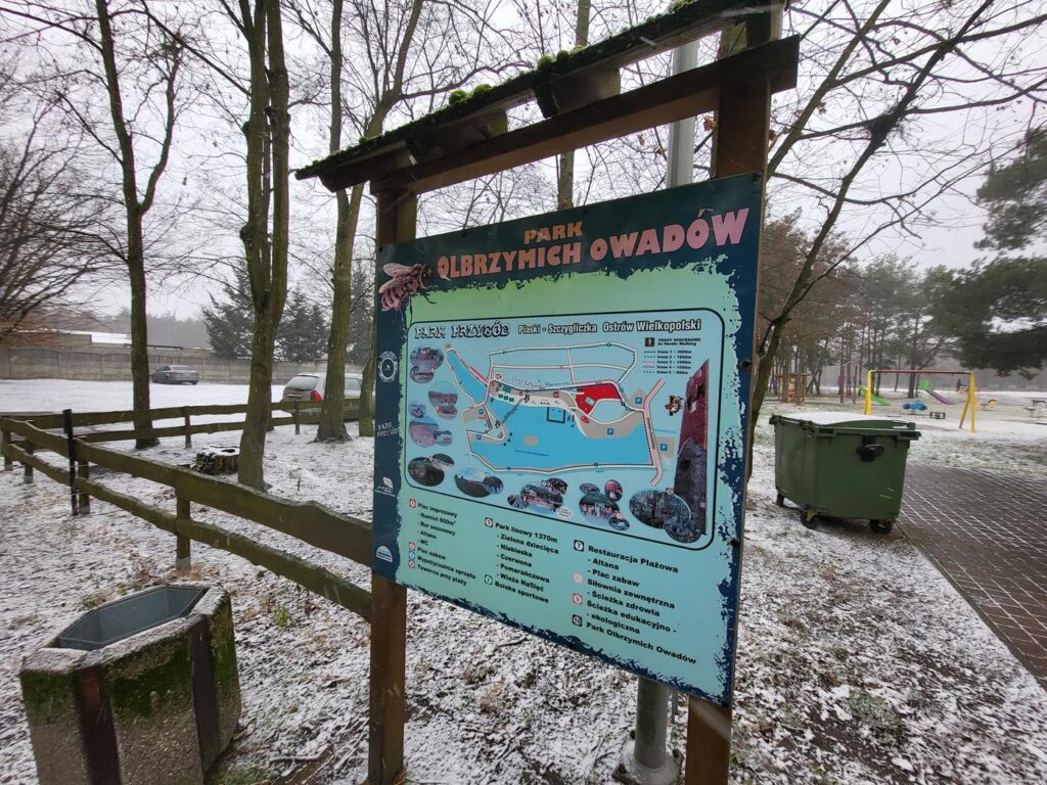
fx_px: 393
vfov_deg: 89.9
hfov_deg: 106.2
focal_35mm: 13
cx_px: 524
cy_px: 392
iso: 32
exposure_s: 1/100
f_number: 2.2
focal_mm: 1.74
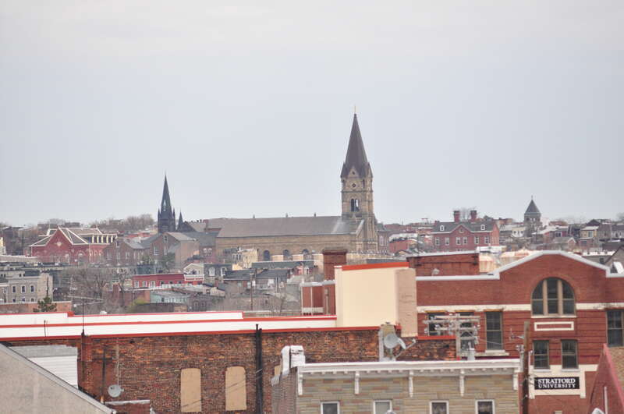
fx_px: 3894
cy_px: 207
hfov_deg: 9.2
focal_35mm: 225
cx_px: 312
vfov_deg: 6.1
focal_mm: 150
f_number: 4.5
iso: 200
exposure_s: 1/1250
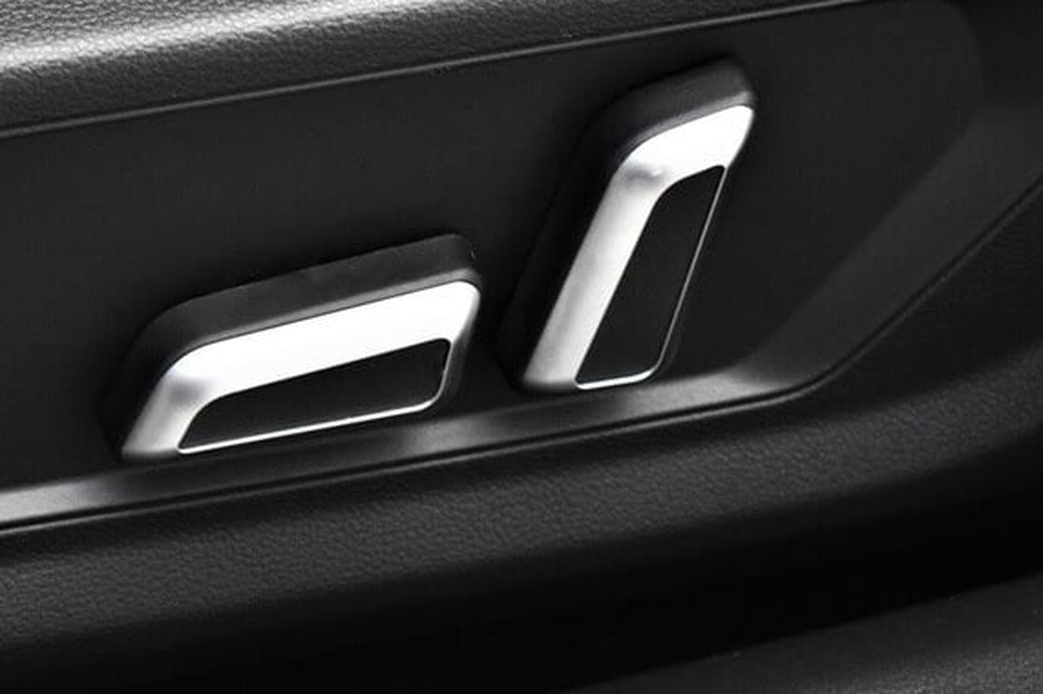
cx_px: 325
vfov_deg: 11.1
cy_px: 234
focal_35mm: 123
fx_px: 3561
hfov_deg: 16.6
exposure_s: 1/50
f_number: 5.6
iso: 3600
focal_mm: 52
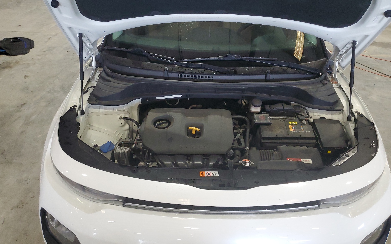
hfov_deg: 66.5
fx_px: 298
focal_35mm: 28
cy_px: 107
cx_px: 196
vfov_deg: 44.4
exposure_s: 1/60.2
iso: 265
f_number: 1.5
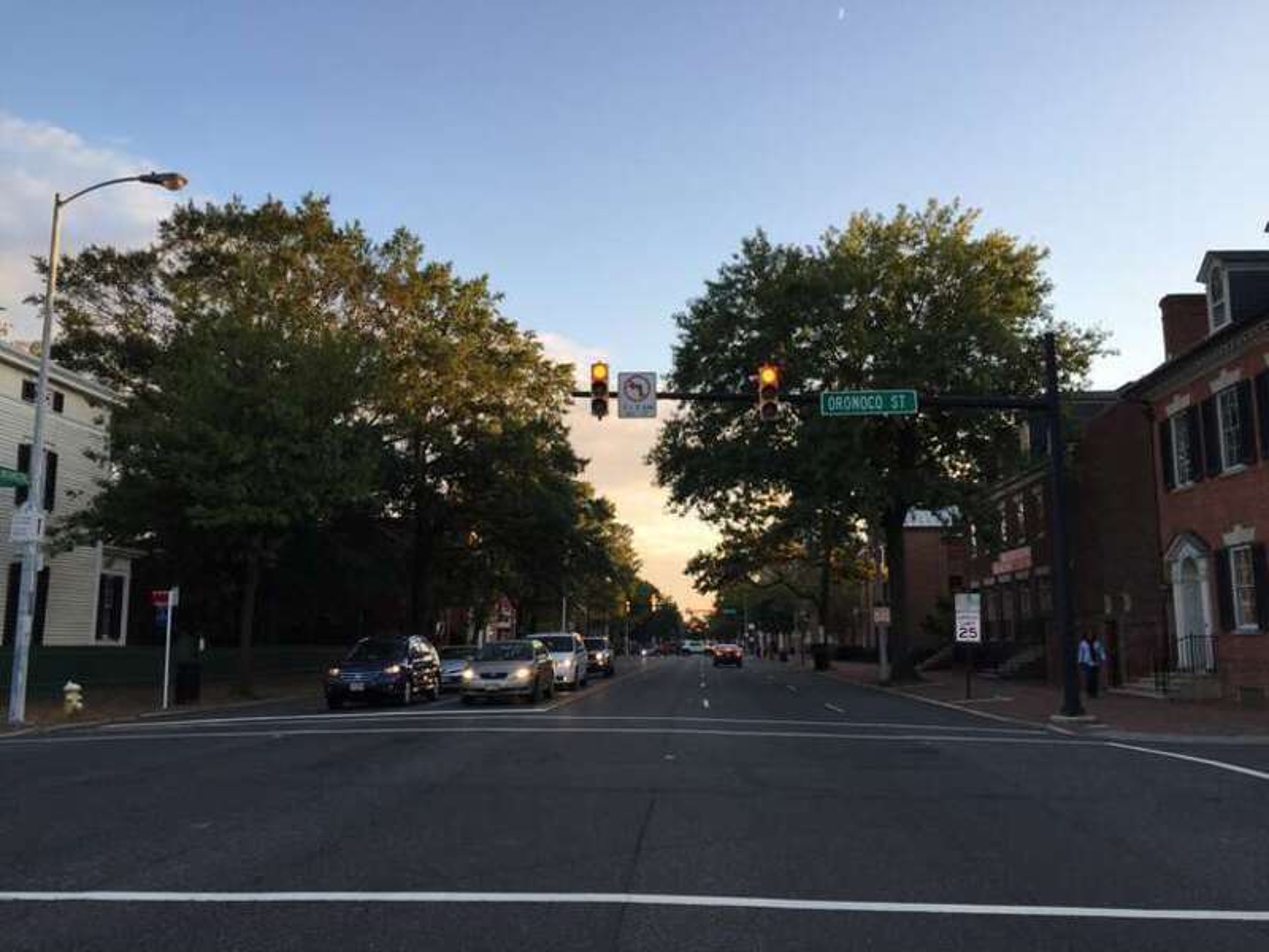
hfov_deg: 61.7
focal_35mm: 29
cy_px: 476
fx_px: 1063
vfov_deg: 48.2
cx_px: 634
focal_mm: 4.15
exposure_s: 1/284
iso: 32
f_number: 2.2
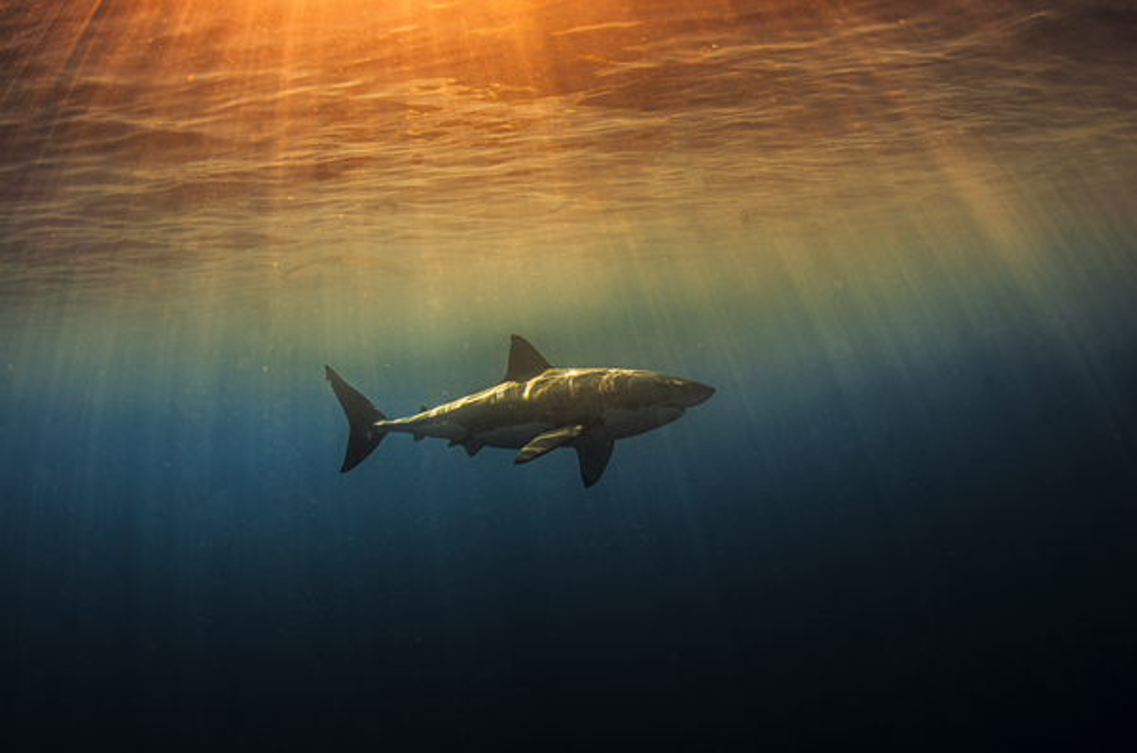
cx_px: 568
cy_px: 376
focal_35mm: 21
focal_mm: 14
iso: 100
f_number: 8
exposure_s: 1/125
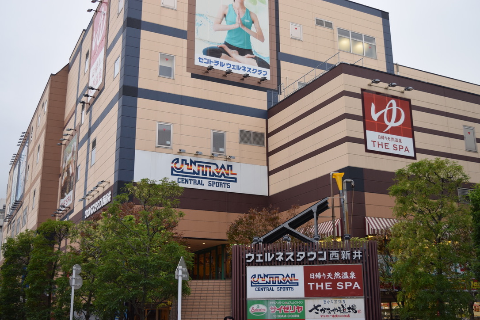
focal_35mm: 42
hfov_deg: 46.4
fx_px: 560
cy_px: 160
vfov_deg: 31.9
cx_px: 240
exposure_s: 1/100
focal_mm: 28
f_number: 5
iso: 400
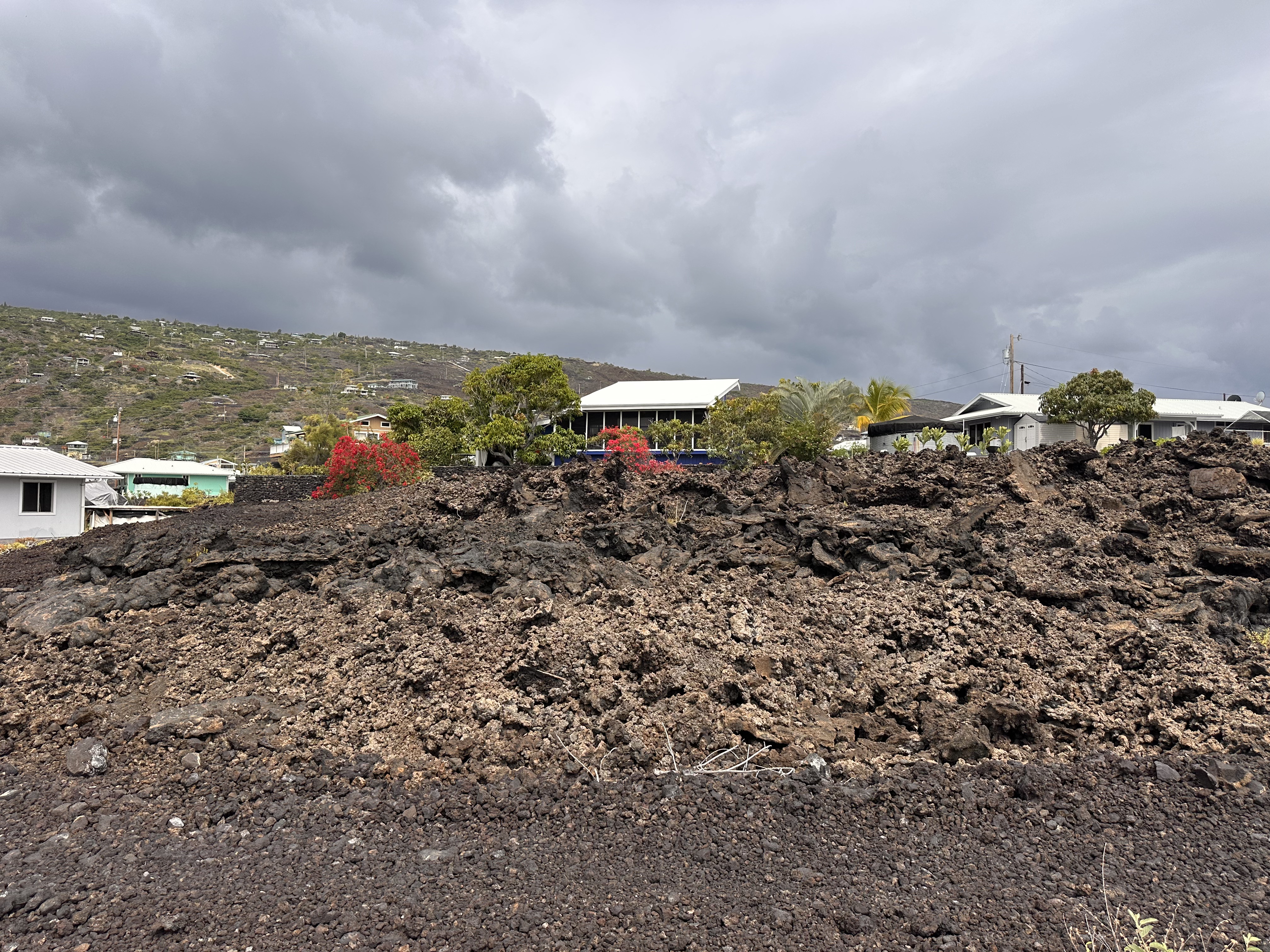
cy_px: 476
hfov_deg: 71.6
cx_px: 635
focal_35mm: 24
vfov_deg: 56.8
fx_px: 881
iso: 80
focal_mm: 6.86
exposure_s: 1/5848
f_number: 1.78
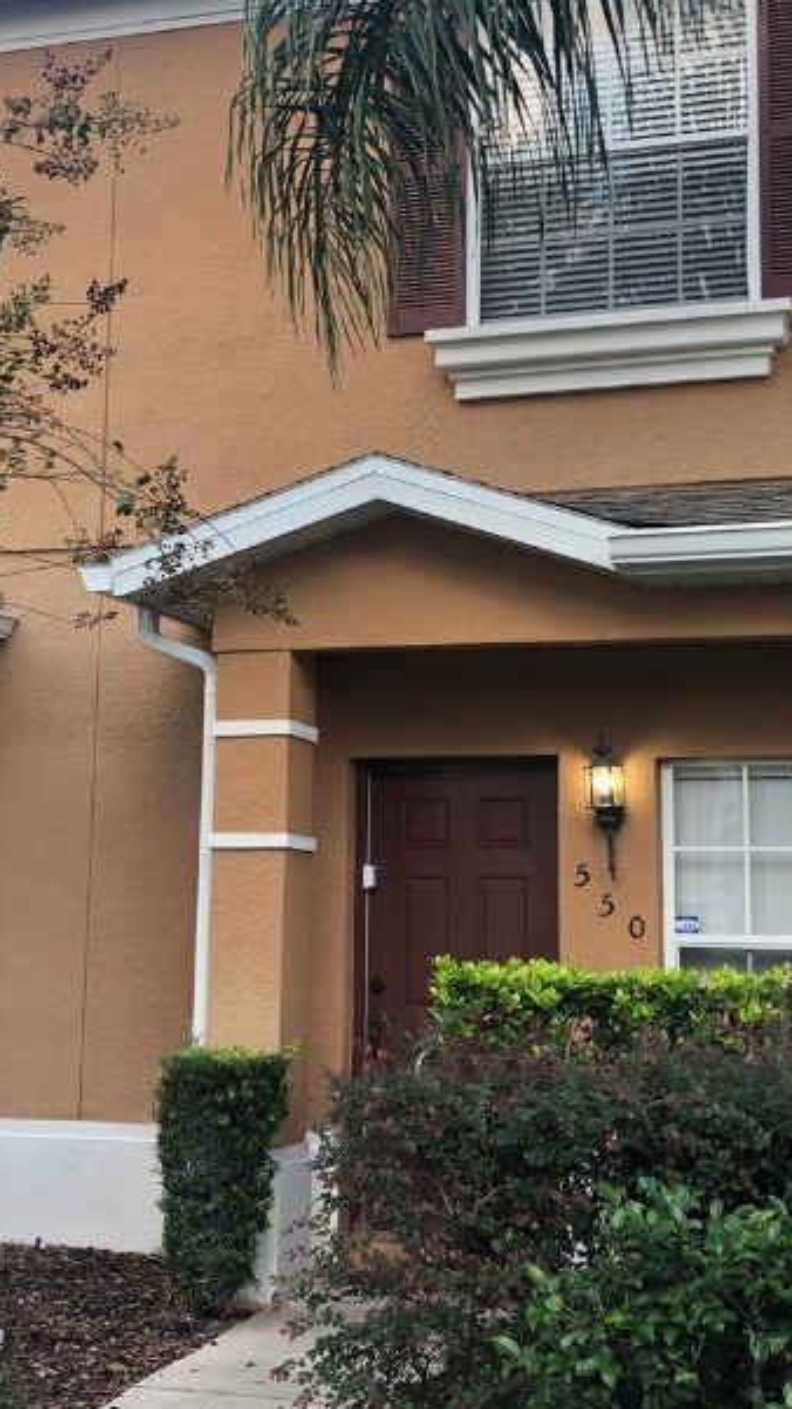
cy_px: 652
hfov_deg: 23.1
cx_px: 368
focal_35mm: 52
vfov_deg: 39.8
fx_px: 1942
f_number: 1.8
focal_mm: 4
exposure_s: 1/120
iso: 50
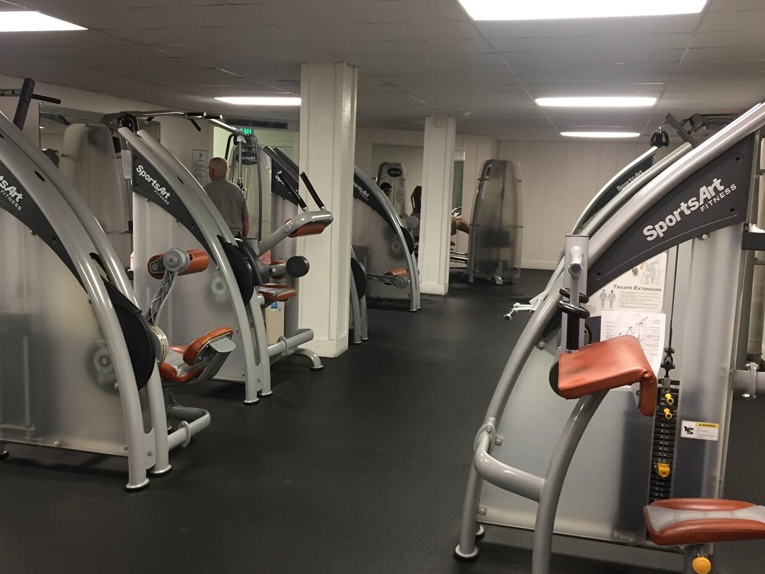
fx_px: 840
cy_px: 305
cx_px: 325
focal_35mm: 38
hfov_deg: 48.8
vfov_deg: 37.7
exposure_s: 1/30
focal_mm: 4.15
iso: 100
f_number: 2.2
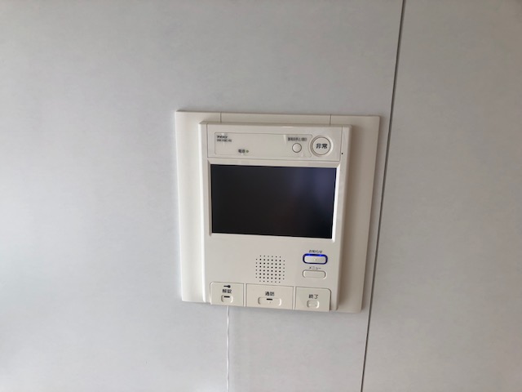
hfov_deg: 63.4
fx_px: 422
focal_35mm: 28
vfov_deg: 49.7
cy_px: 196
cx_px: 261
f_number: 1.8
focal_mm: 3.99
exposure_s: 1/128
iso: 20
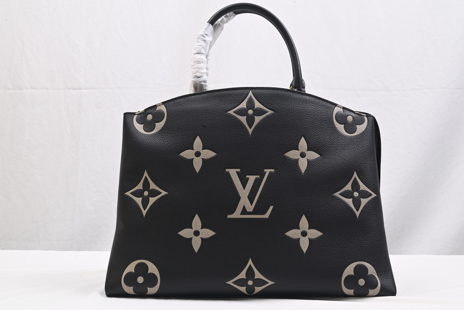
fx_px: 516
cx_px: 232
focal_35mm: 40
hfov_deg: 48.4
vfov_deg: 33.4
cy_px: 155
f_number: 16
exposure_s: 1/2
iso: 100
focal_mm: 40
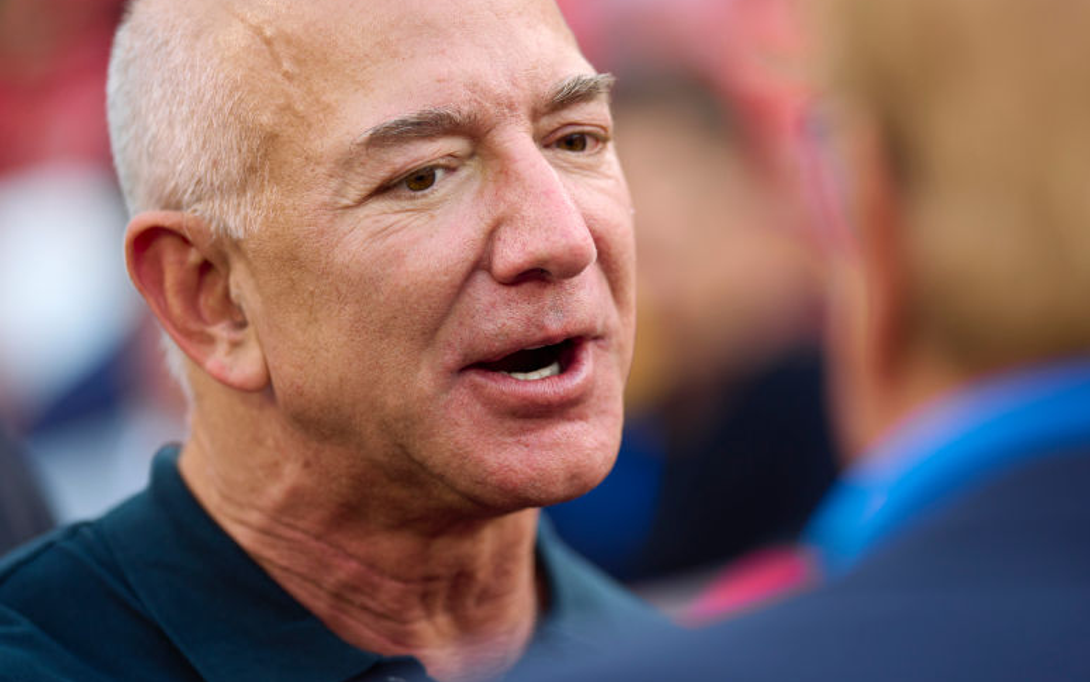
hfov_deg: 11.5
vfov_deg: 7.2
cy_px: 325
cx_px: 631
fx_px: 5407
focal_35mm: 182
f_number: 1.8
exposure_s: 1/1250
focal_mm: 135
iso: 200
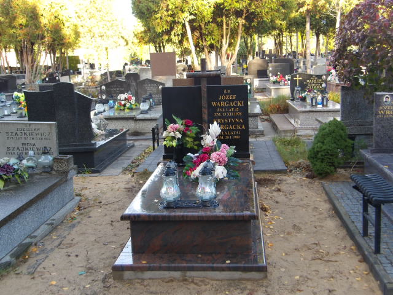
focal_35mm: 42
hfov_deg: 44.8
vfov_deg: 34.3
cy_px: 148
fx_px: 477
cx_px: 196
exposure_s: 1/54
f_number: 3.7
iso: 100
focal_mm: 7.6
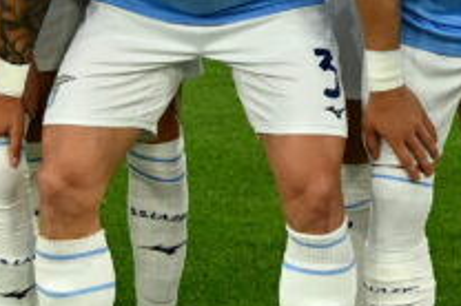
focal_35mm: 217
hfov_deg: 9.5
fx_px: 2774
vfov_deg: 6.3
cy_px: -99
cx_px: 410
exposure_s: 1/1250
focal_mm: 44
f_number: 4
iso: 2000
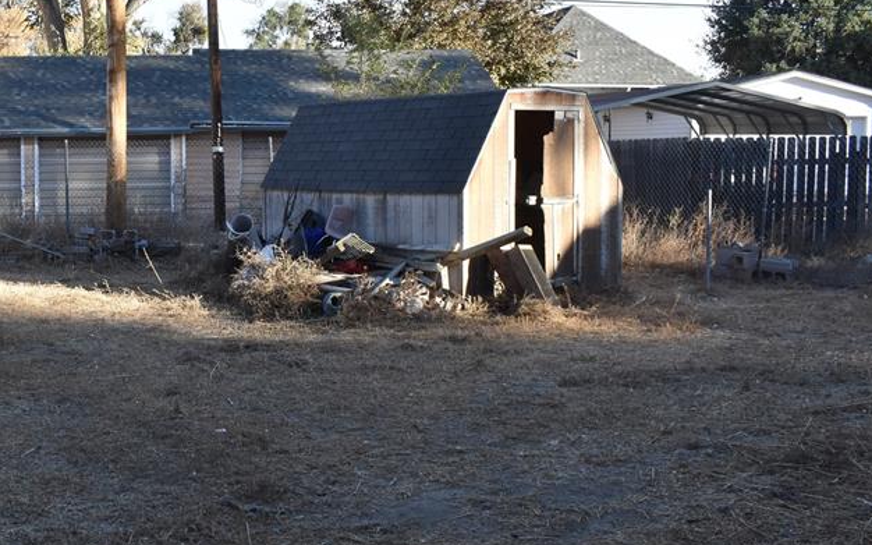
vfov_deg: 25.8
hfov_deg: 38.8
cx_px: 177
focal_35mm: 50
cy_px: 256
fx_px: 1188
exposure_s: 1/400
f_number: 11
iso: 800
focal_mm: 20
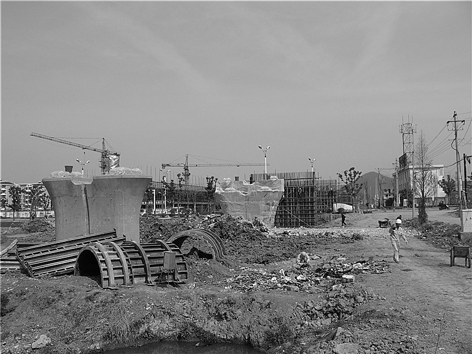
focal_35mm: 38
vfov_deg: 37.7
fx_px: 518
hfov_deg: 49.0
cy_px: 177
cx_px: 236
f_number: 4
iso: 50
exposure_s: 1/800
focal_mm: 6.4
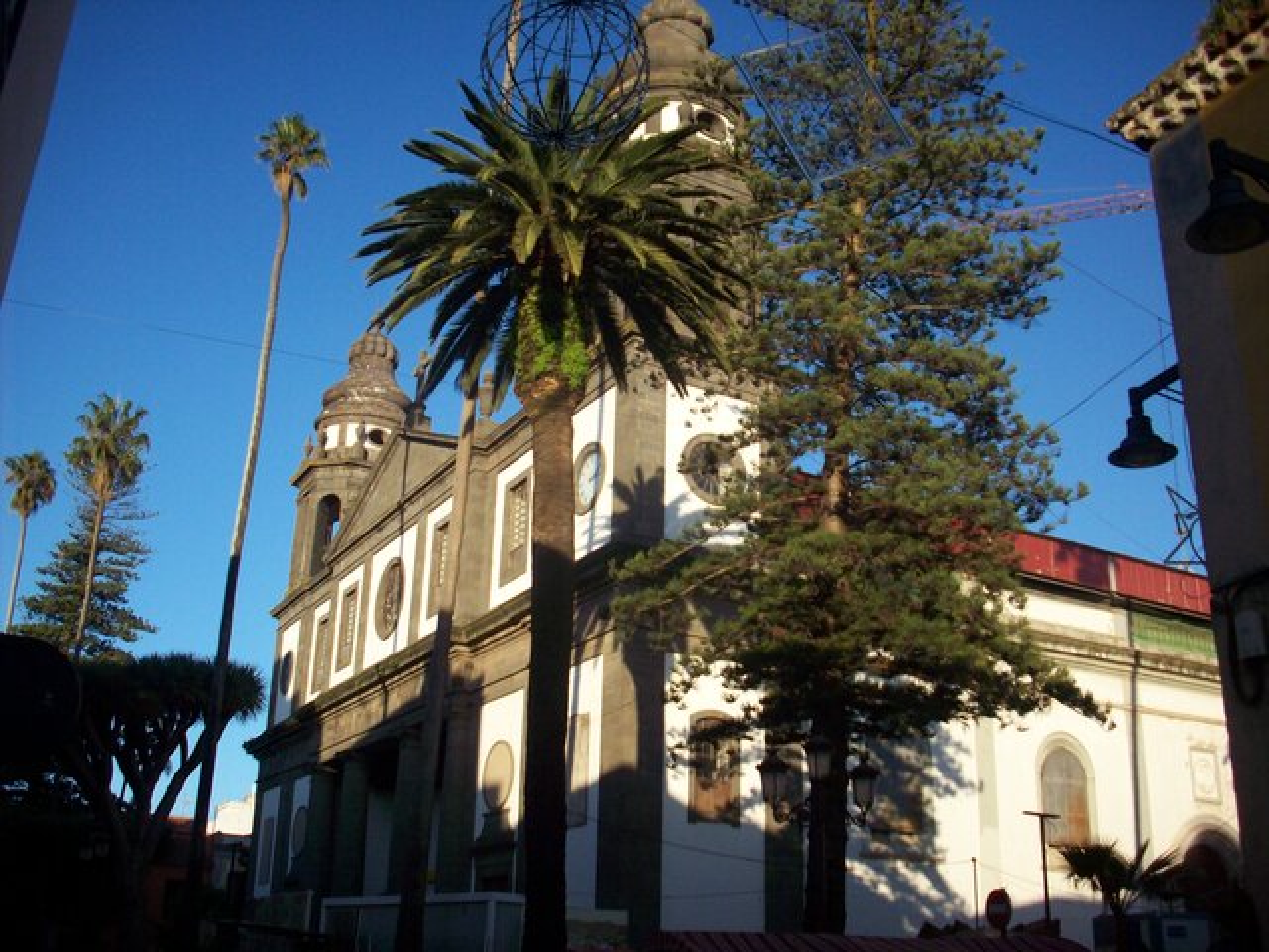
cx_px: 634
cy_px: 476
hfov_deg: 50.1
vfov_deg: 38.7
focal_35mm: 37
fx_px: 1356
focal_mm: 6.2
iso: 80
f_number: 5.6
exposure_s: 1/211
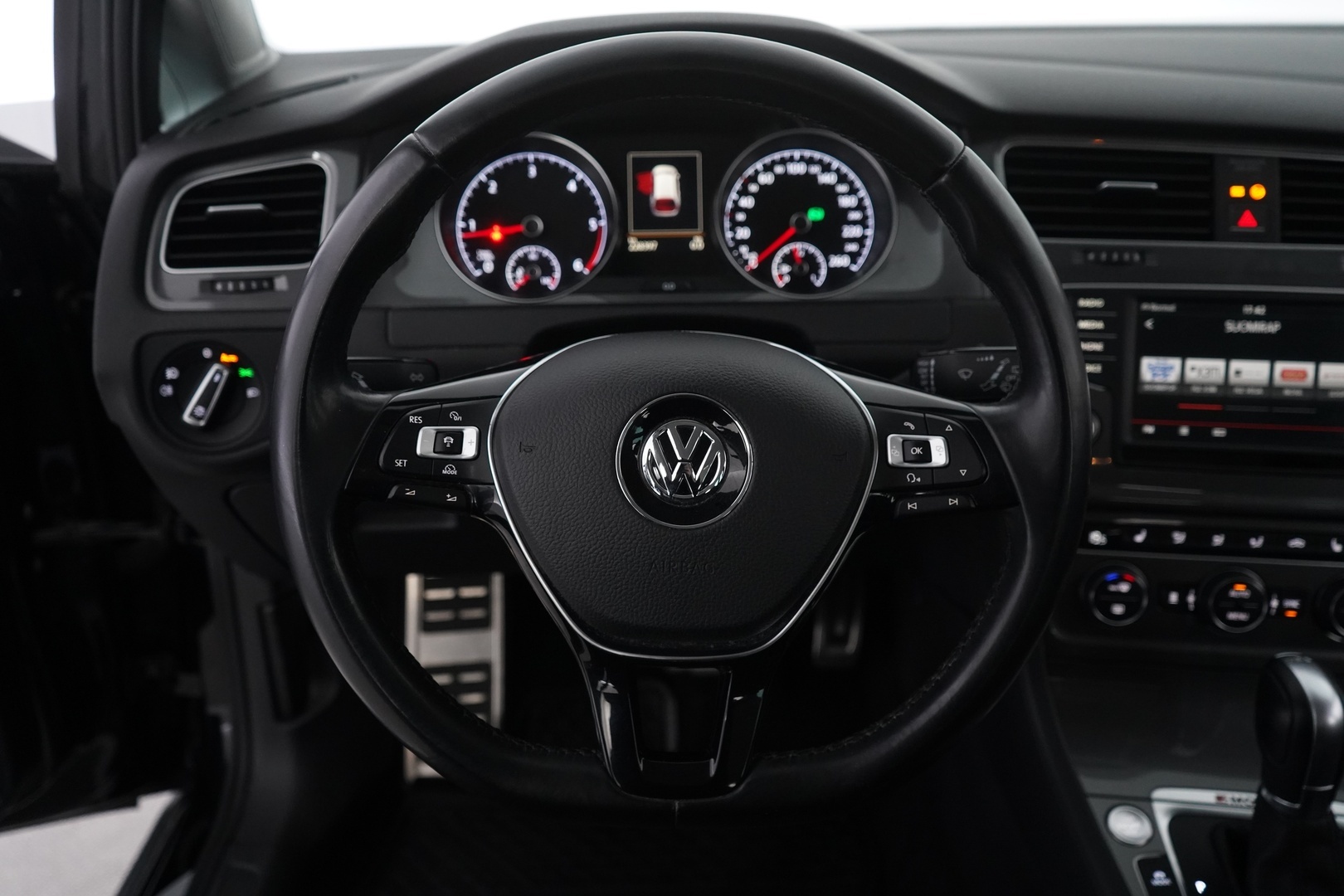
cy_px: 448
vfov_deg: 42.3
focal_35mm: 31
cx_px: 672
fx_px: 1157
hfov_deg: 60.3
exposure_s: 1/60
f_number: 4.5
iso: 4000
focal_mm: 31
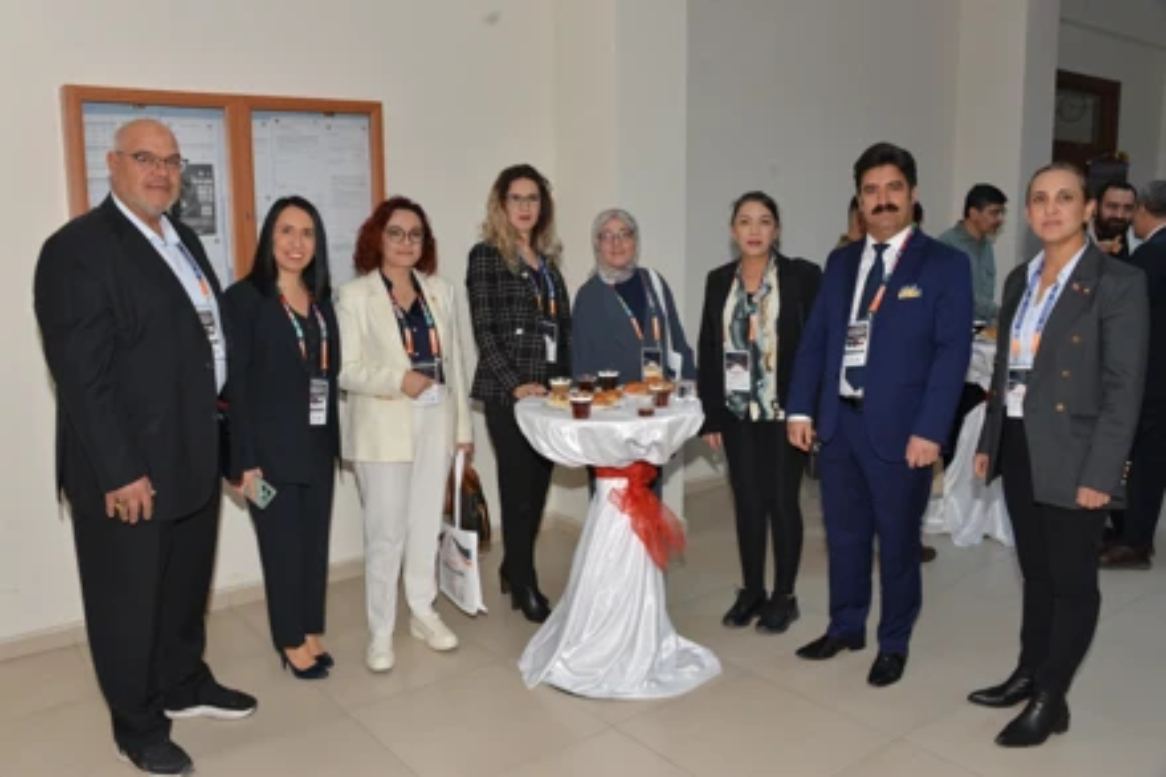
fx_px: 1036
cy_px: 388
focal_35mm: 32
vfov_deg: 41.1
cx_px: 583
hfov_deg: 58.7
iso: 1000
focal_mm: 32
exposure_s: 1/60
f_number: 7.1
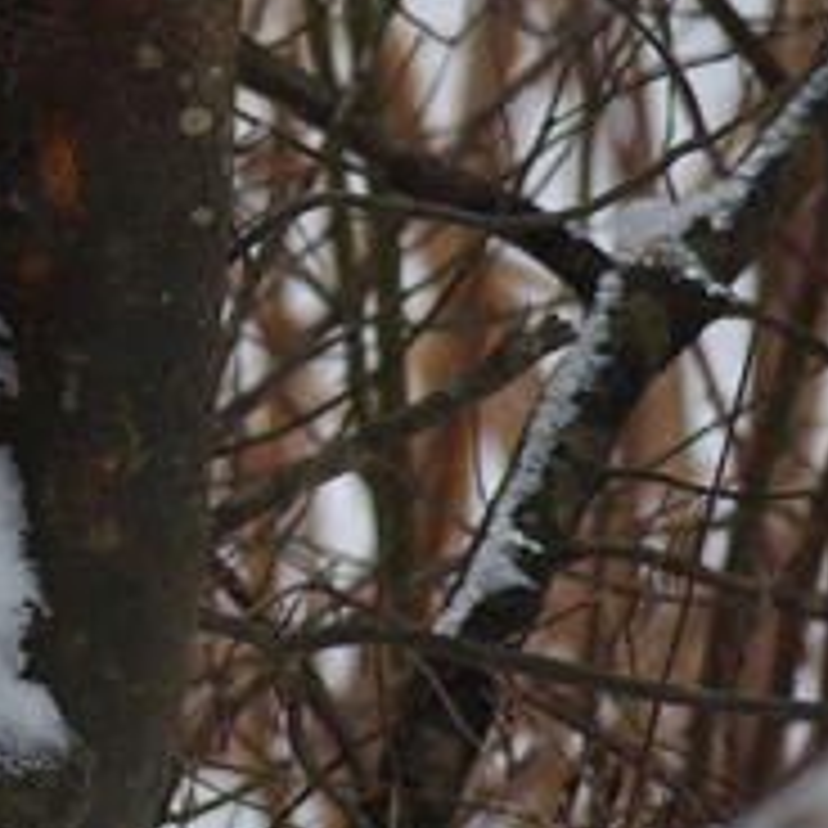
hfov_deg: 2.5
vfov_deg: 2.5
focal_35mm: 714
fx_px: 19322
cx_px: -162
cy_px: 328
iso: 100
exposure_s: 1/640
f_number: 3.5
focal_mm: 64.3
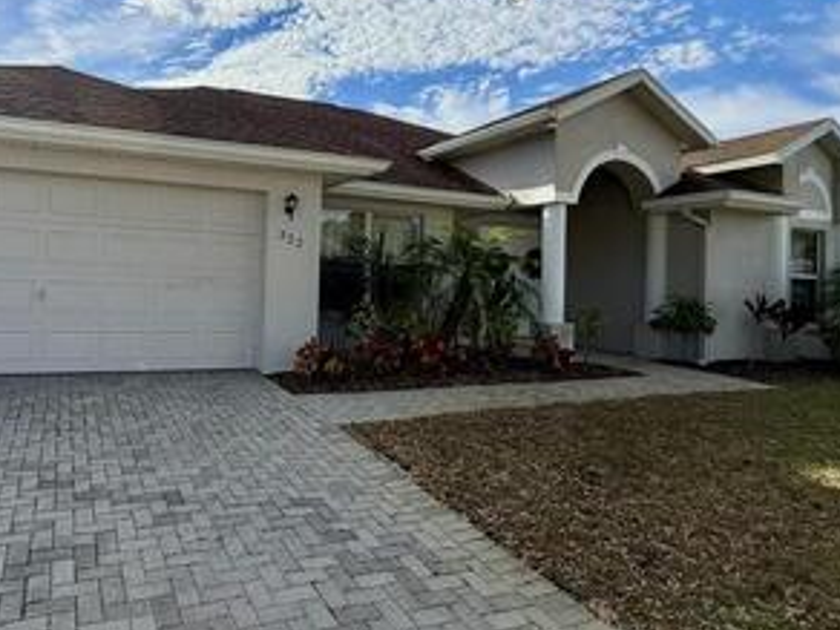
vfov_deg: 56.6
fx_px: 582
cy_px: 266
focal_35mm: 24
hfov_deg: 69.8
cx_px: 288
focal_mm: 2.22
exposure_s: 1/1087
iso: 25
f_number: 2.2
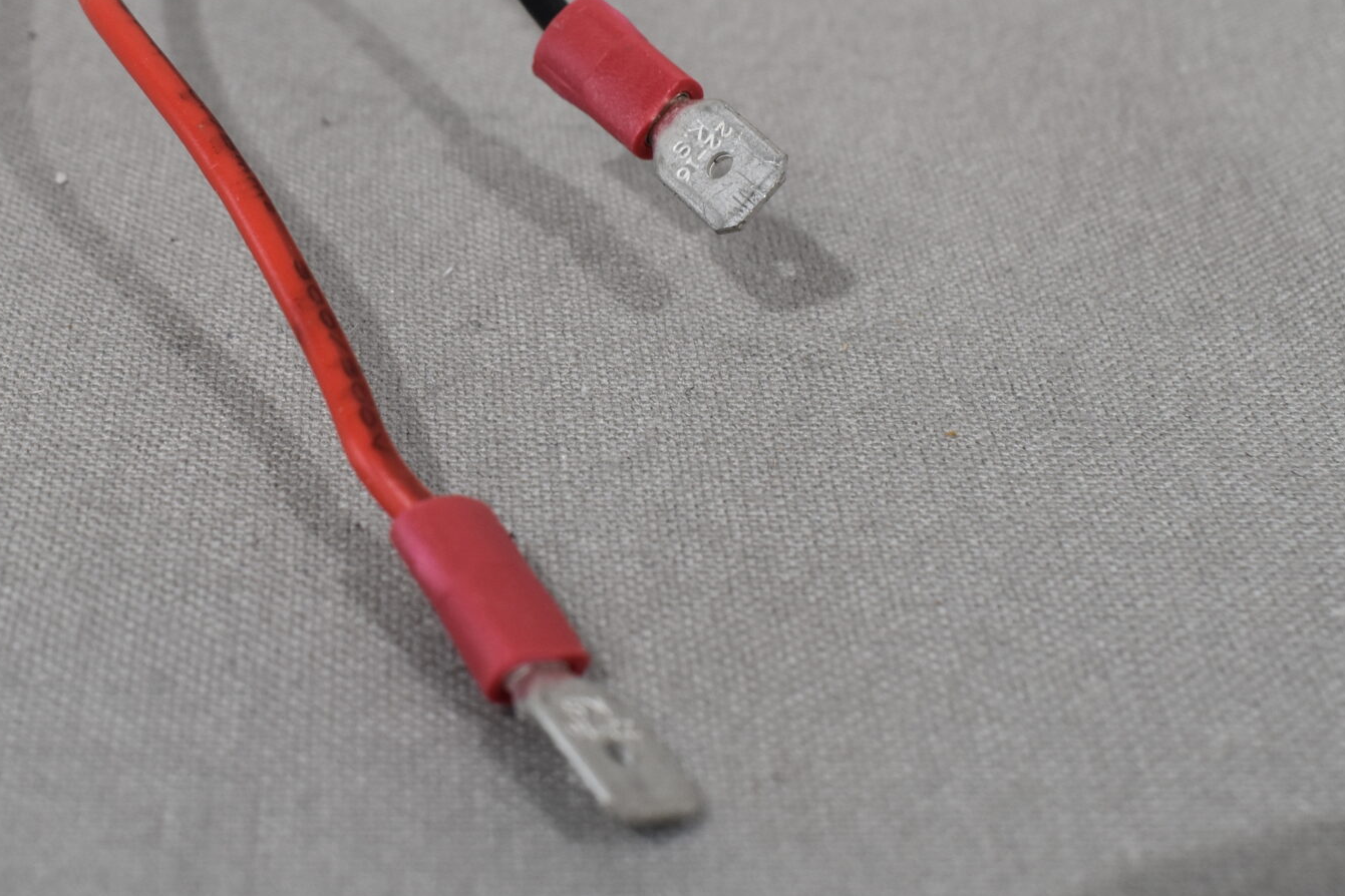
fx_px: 2354
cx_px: 629
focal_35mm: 63
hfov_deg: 31.9
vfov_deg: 21.6
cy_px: 384
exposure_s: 1/60
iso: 400
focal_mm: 22
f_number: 8
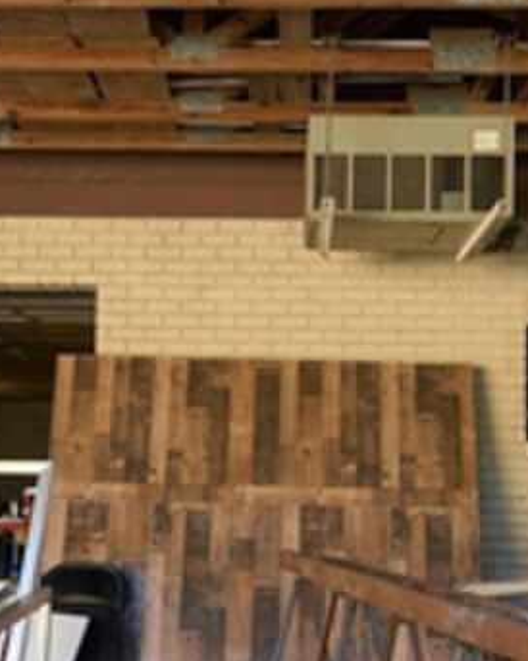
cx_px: 233
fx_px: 958
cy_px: 441
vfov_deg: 37.6
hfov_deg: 30.8
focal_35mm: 49
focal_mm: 14
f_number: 5
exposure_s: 1/60
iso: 200
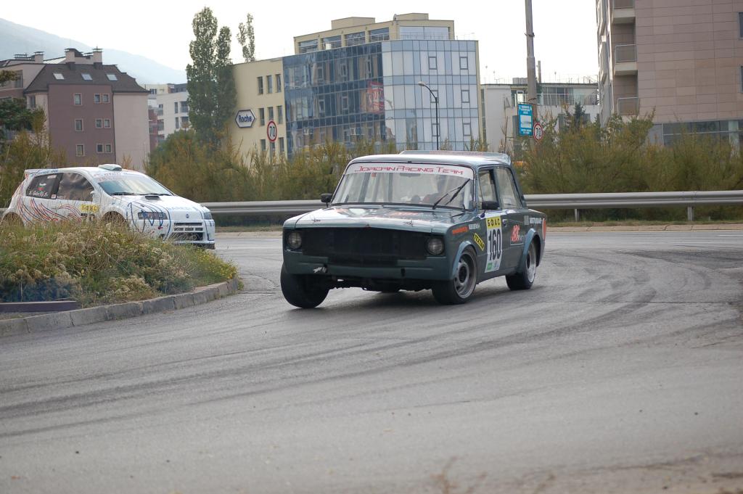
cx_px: 372
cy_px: 247
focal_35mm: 102
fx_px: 2103
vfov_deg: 13.4
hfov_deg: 20.0
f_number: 4.2
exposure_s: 1/1000
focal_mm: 68
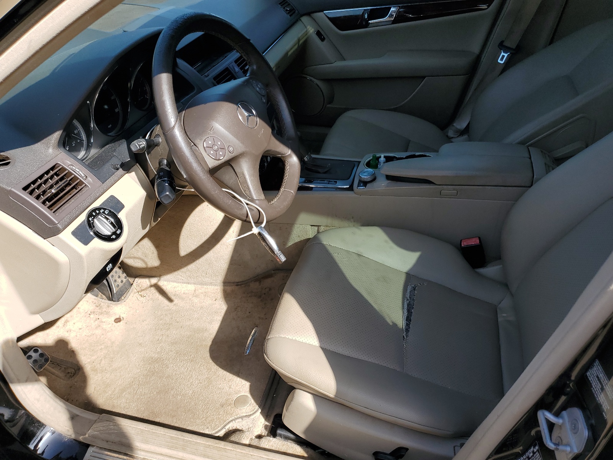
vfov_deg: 53.1
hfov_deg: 67.3
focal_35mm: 26
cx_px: 306
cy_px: 230
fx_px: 460
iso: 50
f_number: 1.5
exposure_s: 1/1250
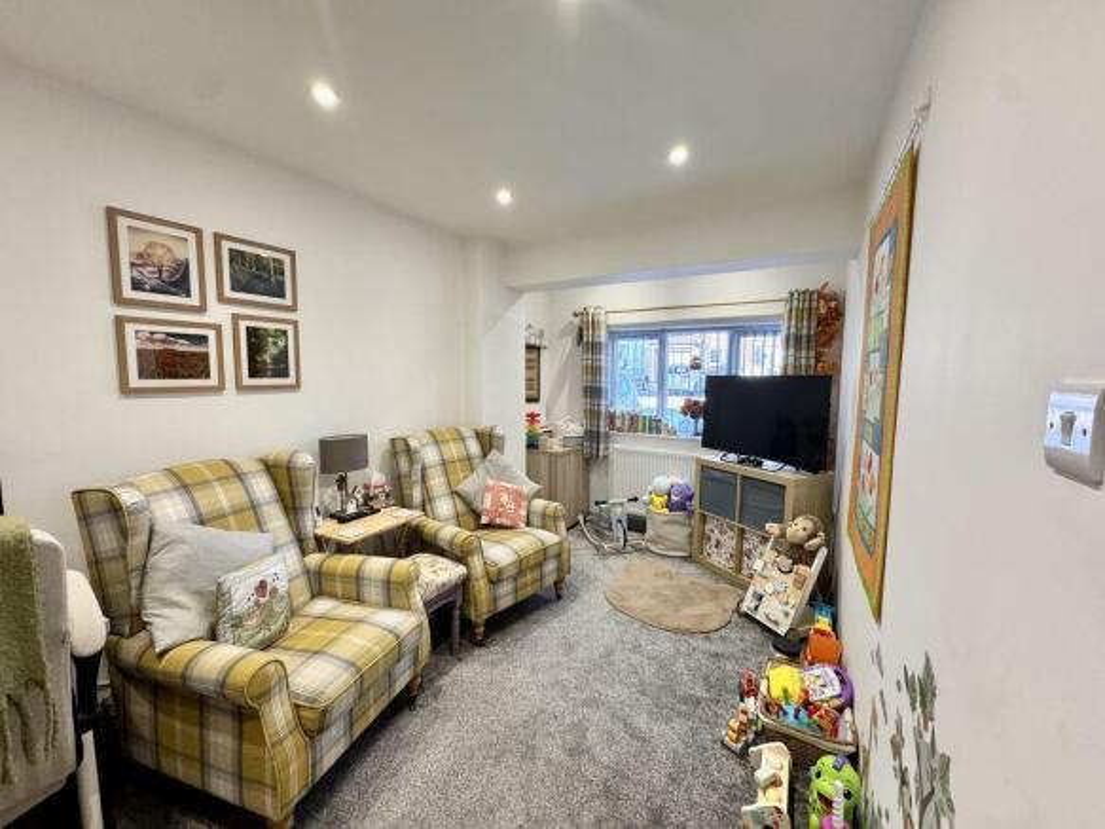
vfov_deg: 85.7
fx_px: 447
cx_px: 552
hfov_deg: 102.1
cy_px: 414
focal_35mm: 14
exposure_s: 1/100
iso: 160
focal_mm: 2.22
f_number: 2.2
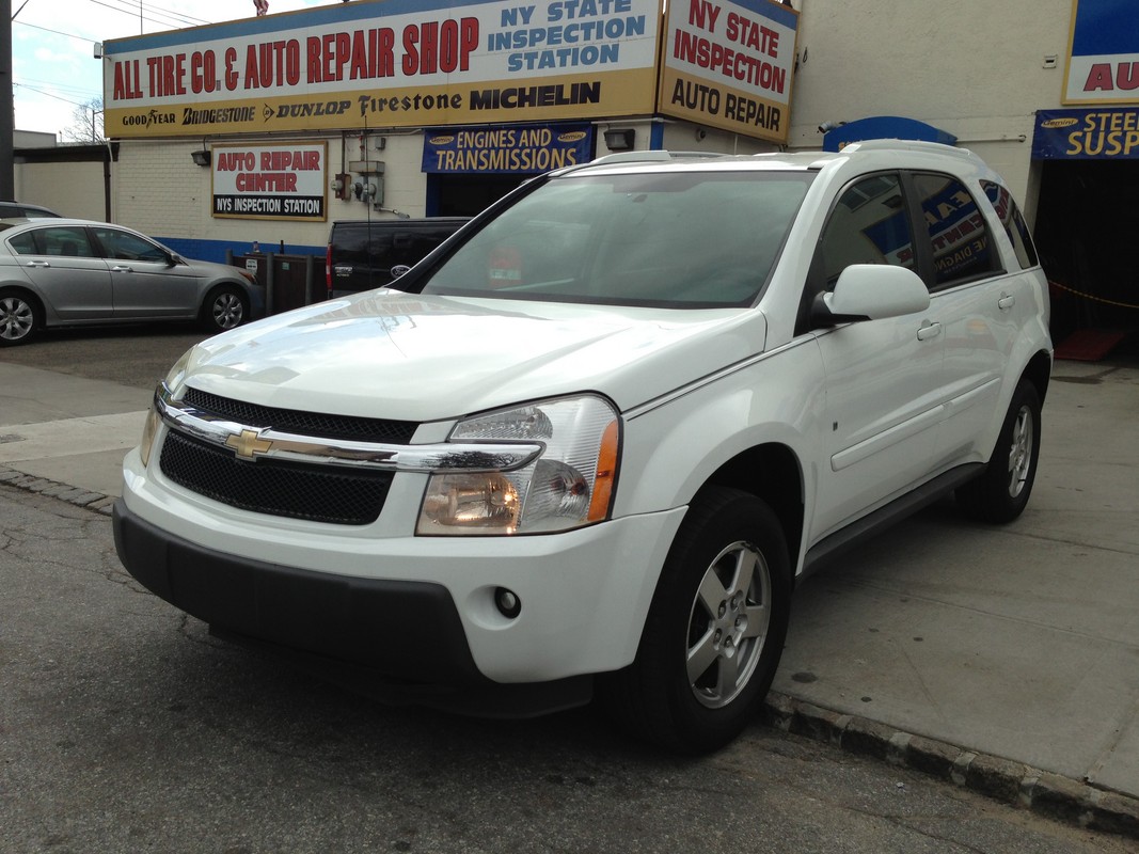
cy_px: 427
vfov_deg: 42.9
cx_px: 570
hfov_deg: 55.4
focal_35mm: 33
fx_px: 1086
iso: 50
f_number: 2.4
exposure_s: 1/1153
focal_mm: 4.13
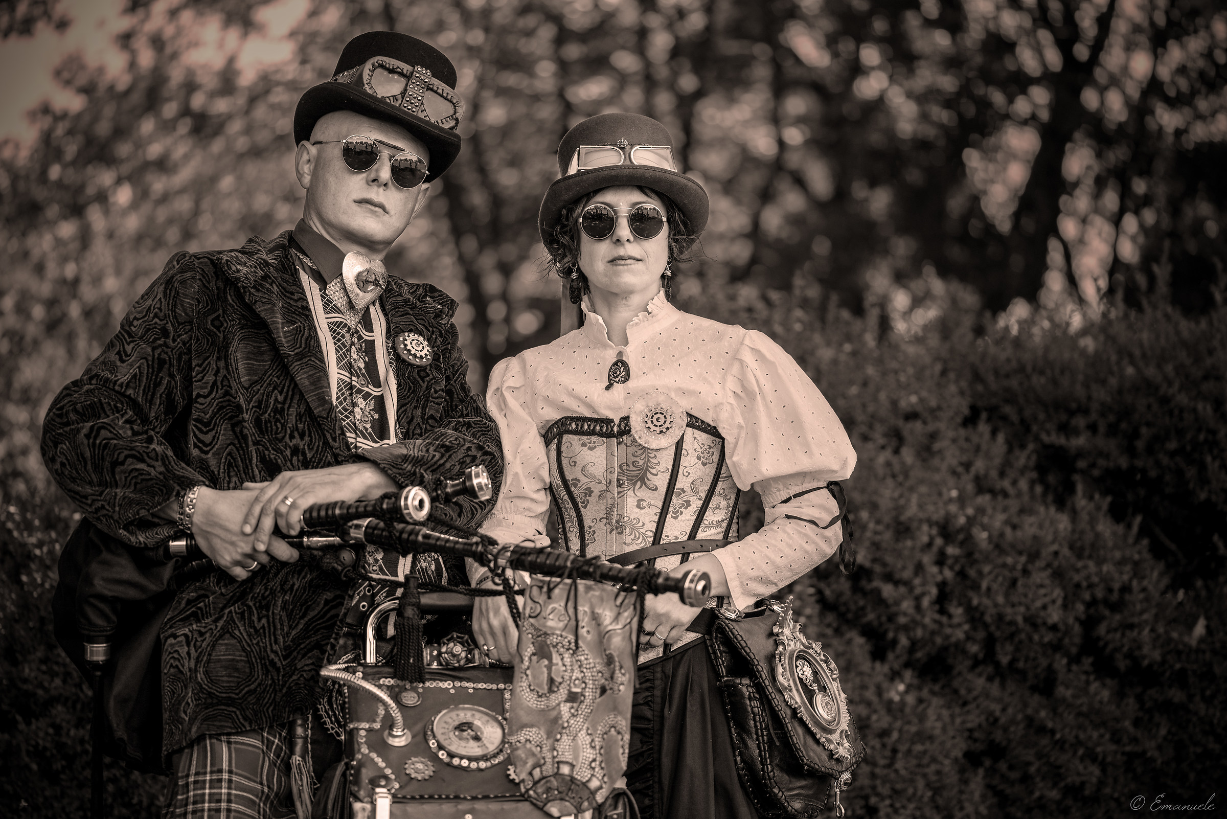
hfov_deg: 19.4
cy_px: 410
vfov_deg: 13.1
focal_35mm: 105
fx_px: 3580
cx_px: 614
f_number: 3
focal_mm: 105
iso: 400
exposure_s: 1/640
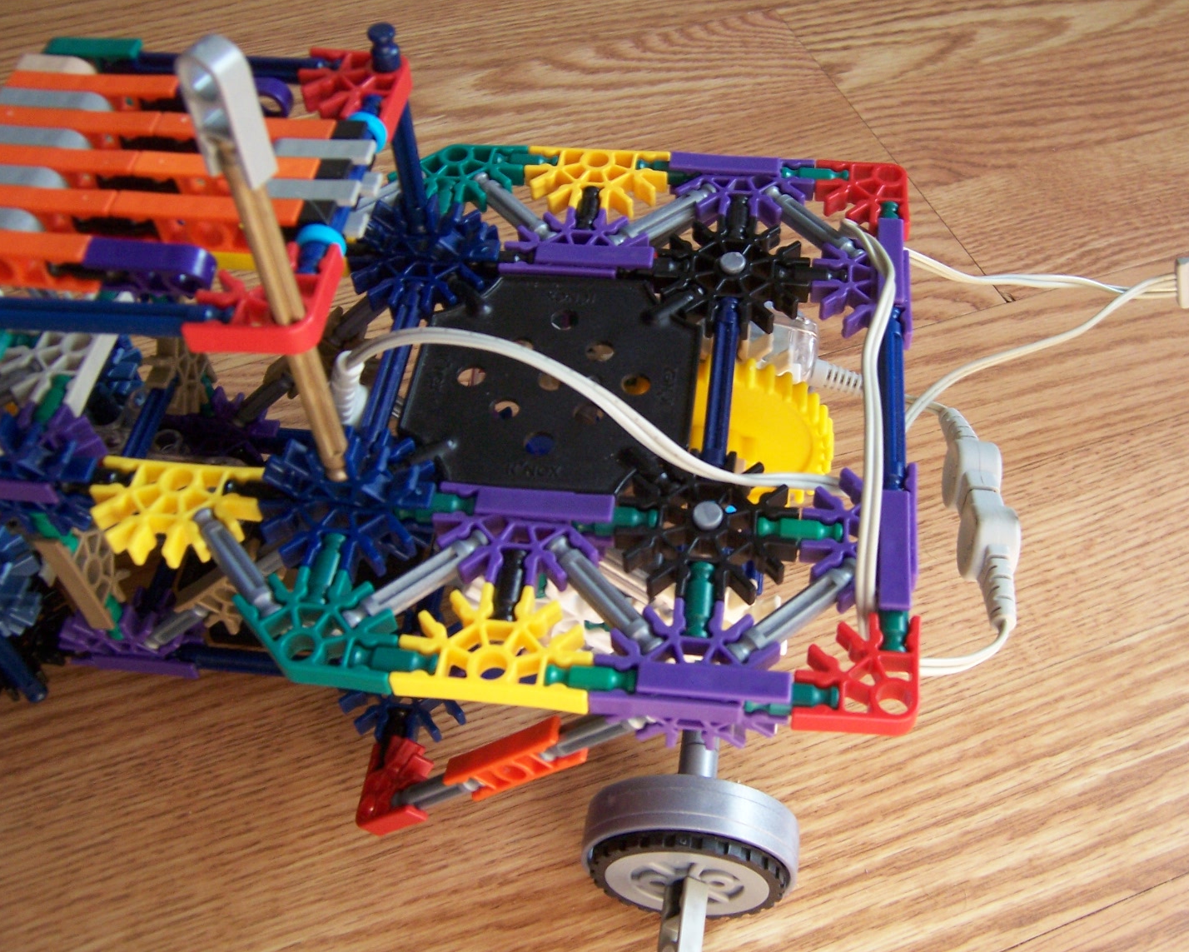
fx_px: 1232
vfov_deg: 42.2
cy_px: 477
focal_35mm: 35
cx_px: 641
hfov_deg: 51.5
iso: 140
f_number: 3.4
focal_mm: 5.5
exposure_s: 1/15
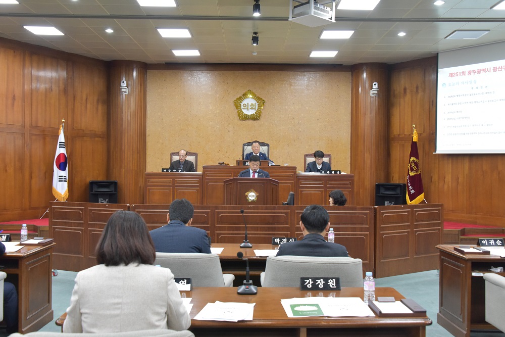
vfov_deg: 36.9
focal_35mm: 36
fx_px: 505
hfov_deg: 53.1
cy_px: 168
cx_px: 252
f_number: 9
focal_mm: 36
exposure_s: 1/60
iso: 4500
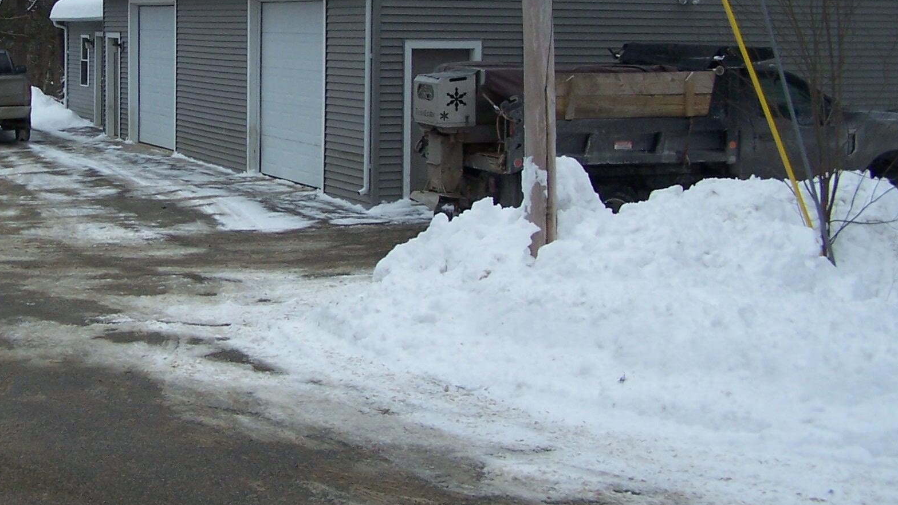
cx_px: 182
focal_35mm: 68
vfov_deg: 17.6
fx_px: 1619
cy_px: 96
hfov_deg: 30.3
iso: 80
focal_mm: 6.3
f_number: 2.8
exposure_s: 1/1000
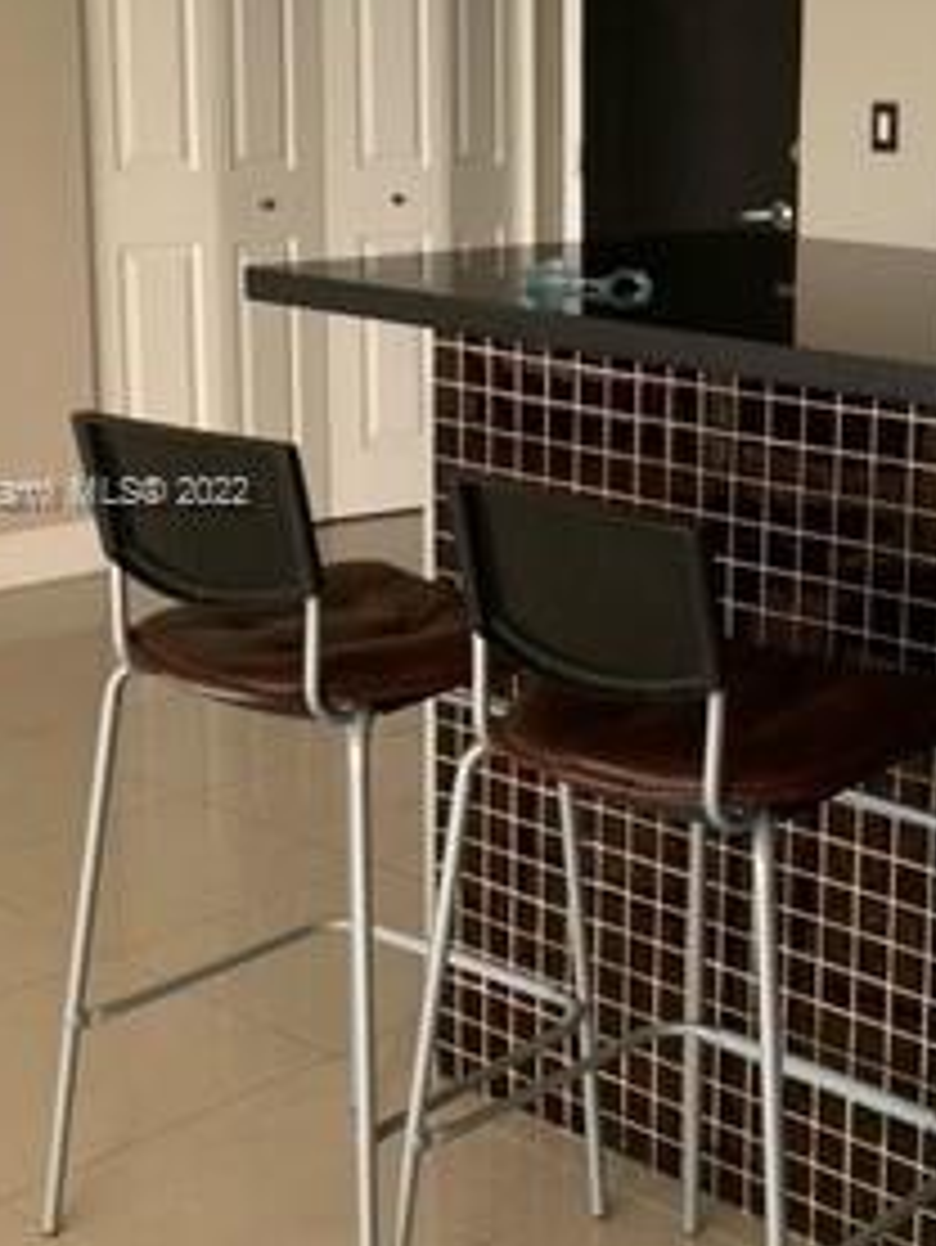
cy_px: 495
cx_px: 814
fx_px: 2161
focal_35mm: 60
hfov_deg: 23.9
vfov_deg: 32.1
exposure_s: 1/121
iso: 64
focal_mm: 4.25
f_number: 1.8
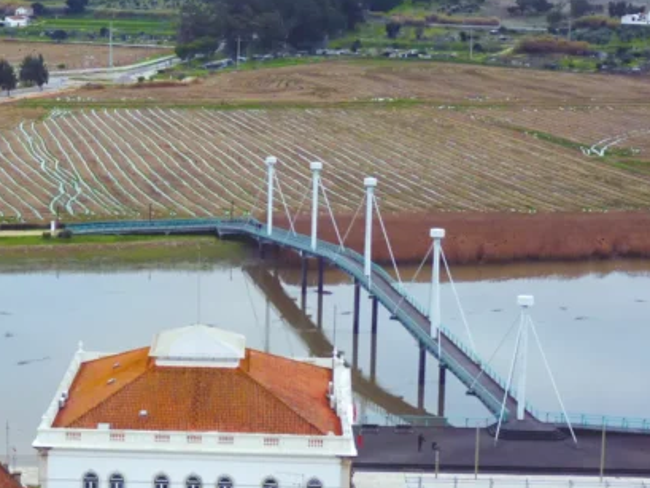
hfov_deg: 21.2
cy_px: 245
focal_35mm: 92
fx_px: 1728
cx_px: 208
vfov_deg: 16.1
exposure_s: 1/80
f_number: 3.2
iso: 80
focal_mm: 8.7
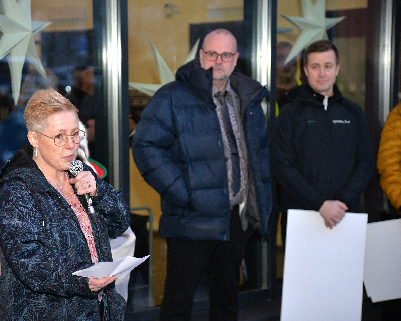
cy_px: 160
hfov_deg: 18.4
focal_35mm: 104
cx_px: 164
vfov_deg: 14.8
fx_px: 1234
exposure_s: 1/160
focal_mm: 92
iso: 400
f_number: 4
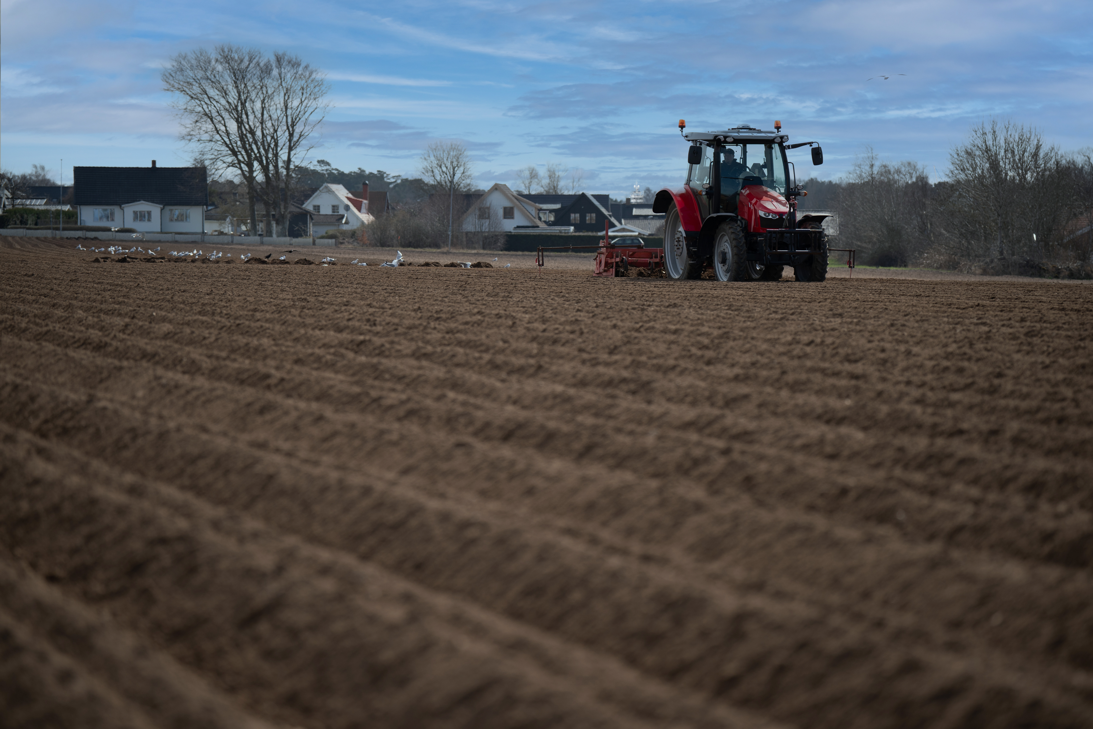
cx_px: 546
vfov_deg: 12.8
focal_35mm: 107
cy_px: 364
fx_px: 3248
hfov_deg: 19.1
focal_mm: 107
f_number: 2.8
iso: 100
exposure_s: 1/1600
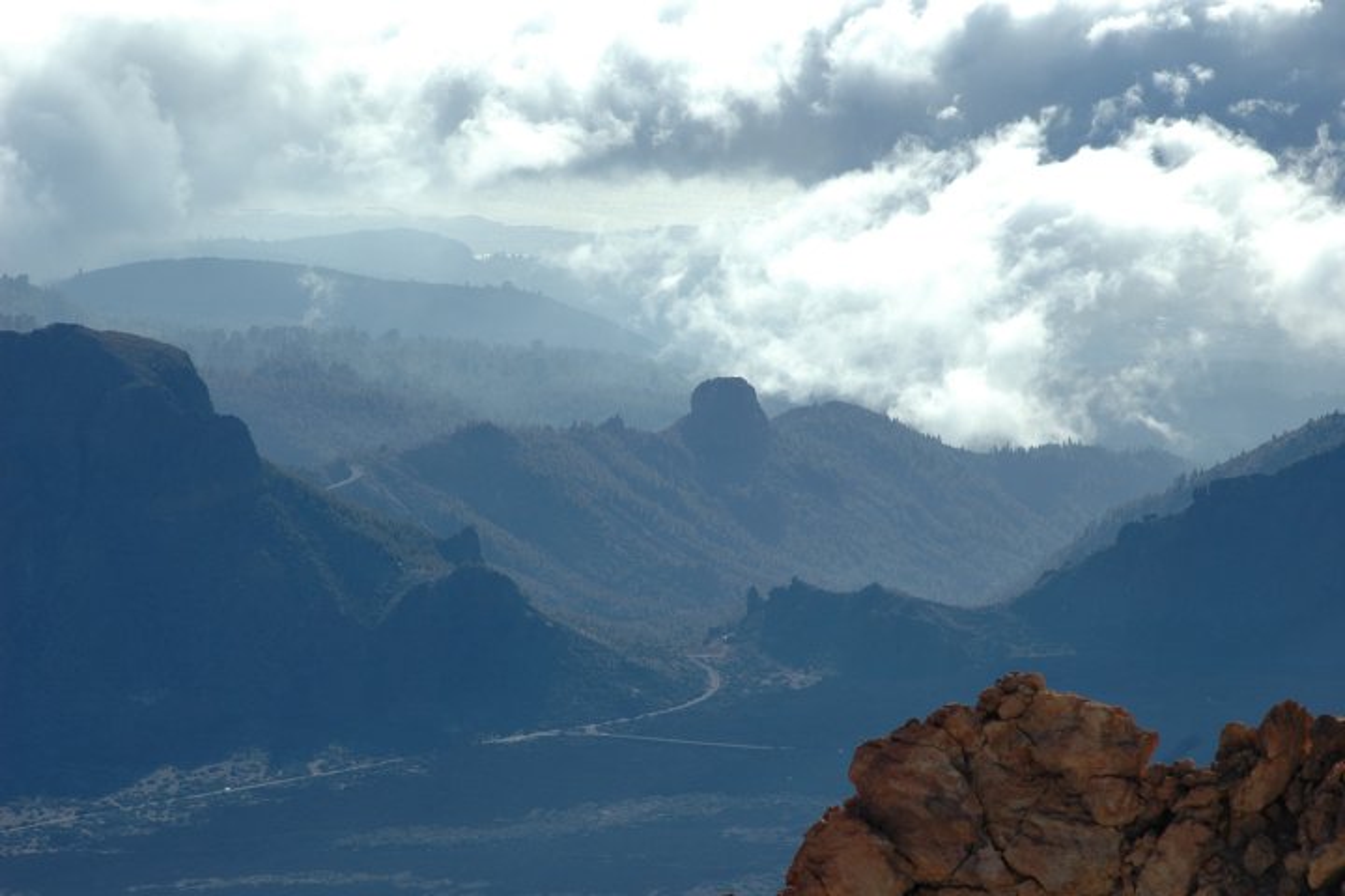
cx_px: 672
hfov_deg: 8.9
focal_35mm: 232
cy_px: 448
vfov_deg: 5.9
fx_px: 8686
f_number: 8
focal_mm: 155
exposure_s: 1/1000
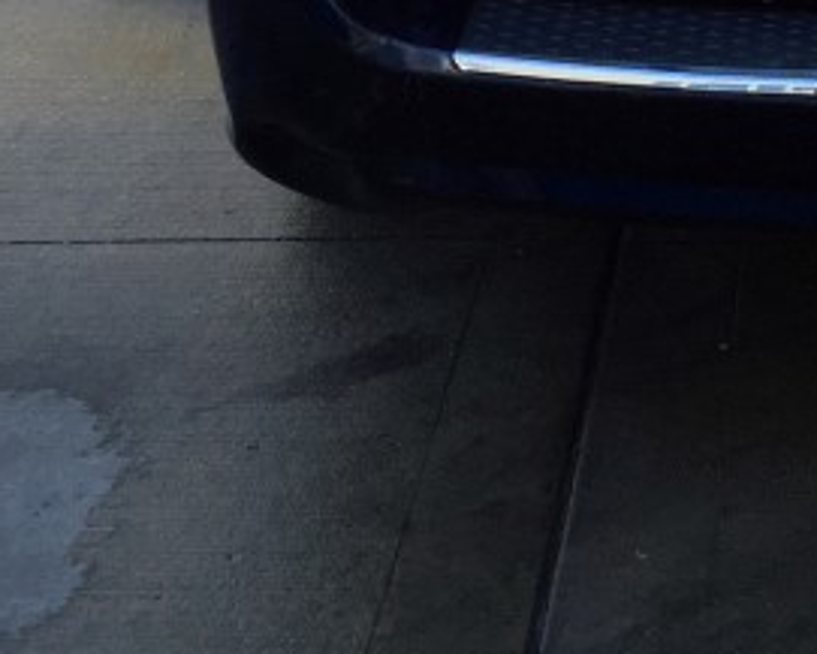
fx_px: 2588
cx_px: 932
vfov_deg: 13.5
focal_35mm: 107
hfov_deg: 17.3
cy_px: -338
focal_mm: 4.15
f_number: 2.2
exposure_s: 1/262
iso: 32
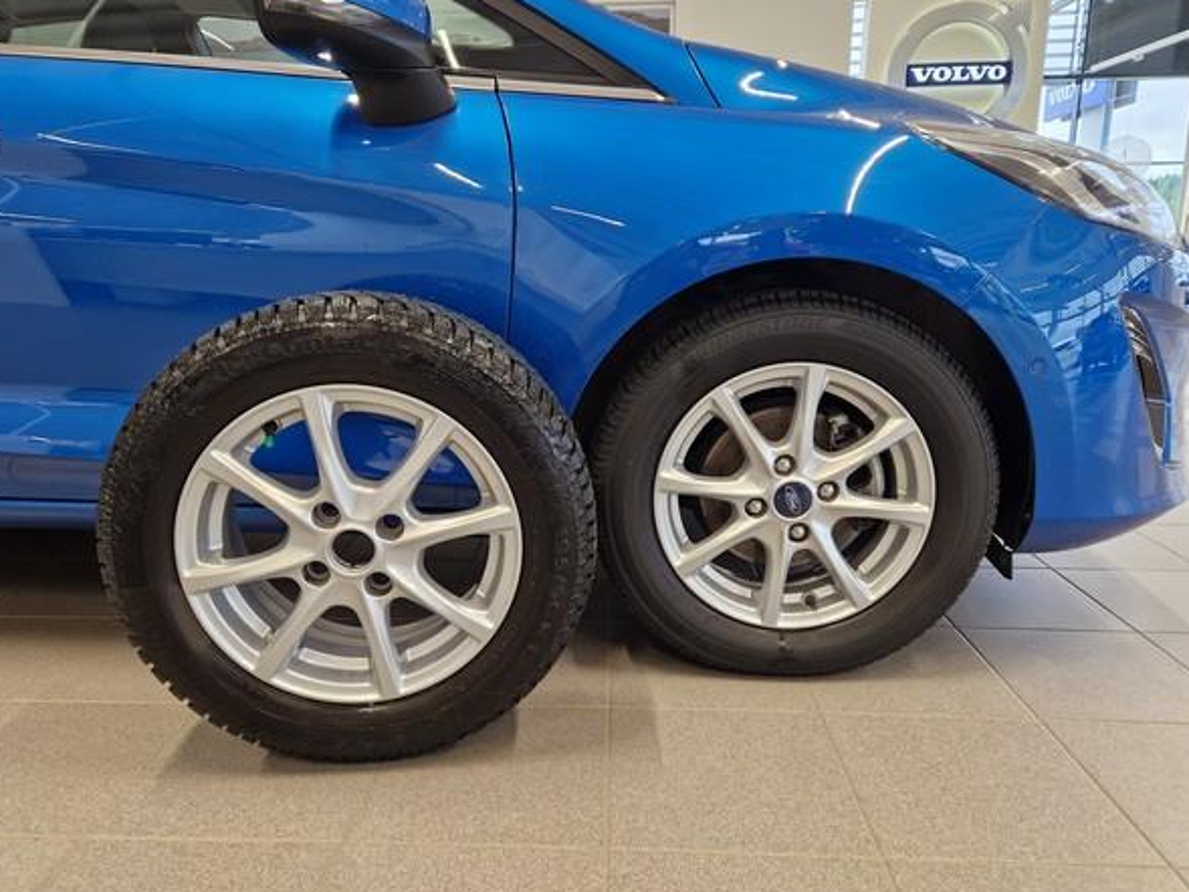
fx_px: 859
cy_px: 436
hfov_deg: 69.3
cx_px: 567
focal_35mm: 25
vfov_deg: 54.9
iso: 160
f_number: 1.8
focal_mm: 5.4
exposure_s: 1/100
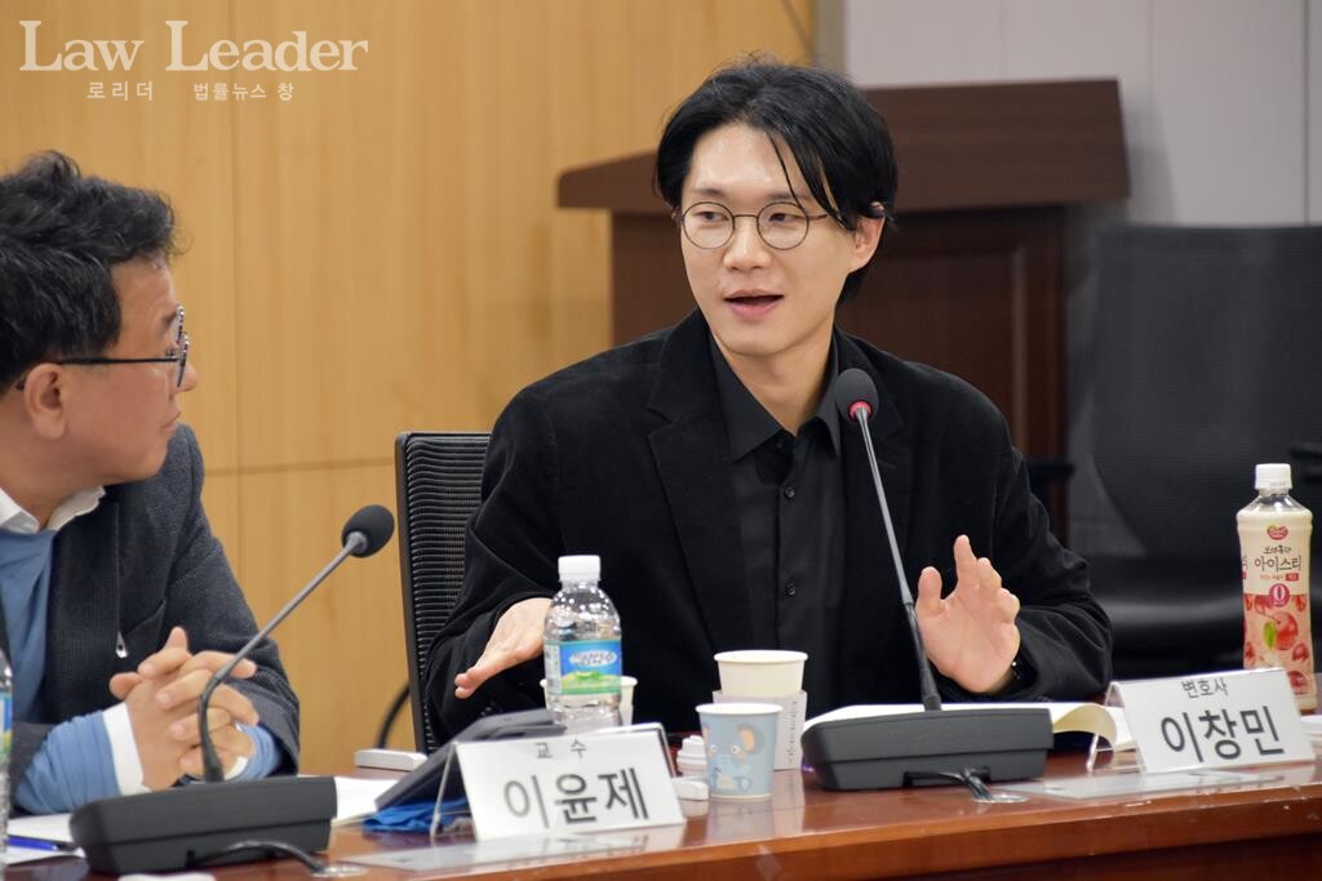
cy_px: 440
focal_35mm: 218
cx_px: 661
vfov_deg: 6.3
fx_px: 7988
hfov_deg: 9.5
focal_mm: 145
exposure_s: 1/200
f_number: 6.3
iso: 2000
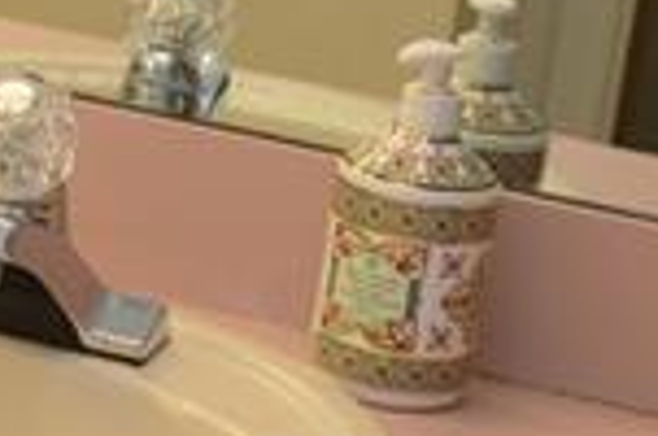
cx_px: -723
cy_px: -39
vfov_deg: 6.1
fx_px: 4086
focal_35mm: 224
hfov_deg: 8.6
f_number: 5
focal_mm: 22
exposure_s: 1/100
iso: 400
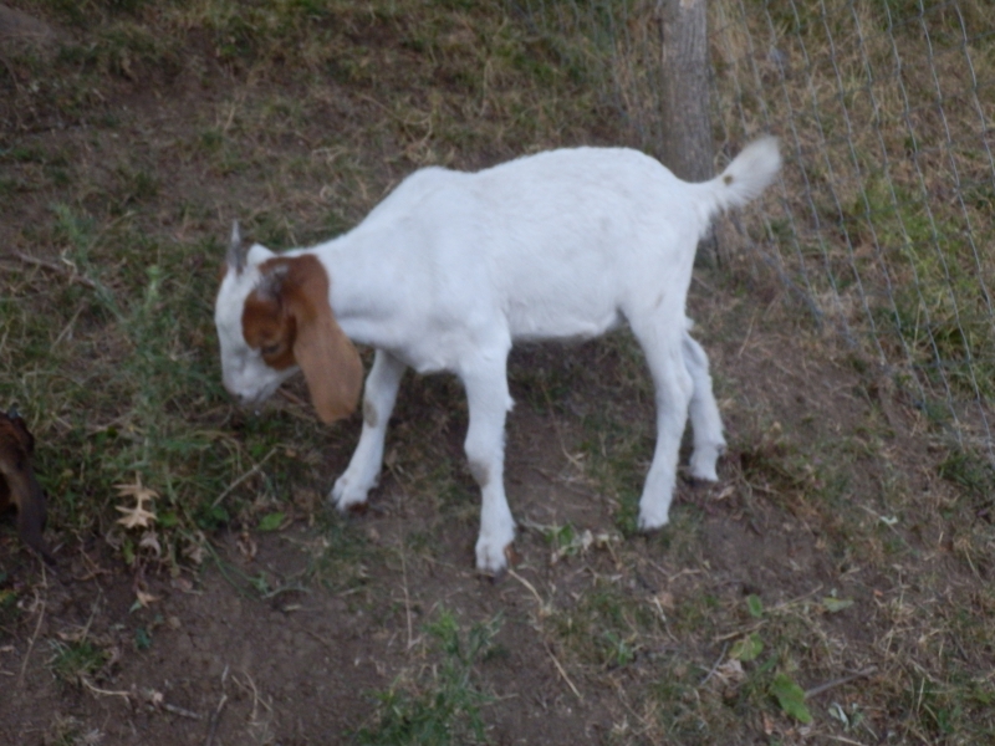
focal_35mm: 44
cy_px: 373
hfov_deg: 42.9
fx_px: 1265
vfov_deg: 32.9
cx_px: 498
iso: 500
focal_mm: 7.9
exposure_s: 1/40
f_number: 4.2
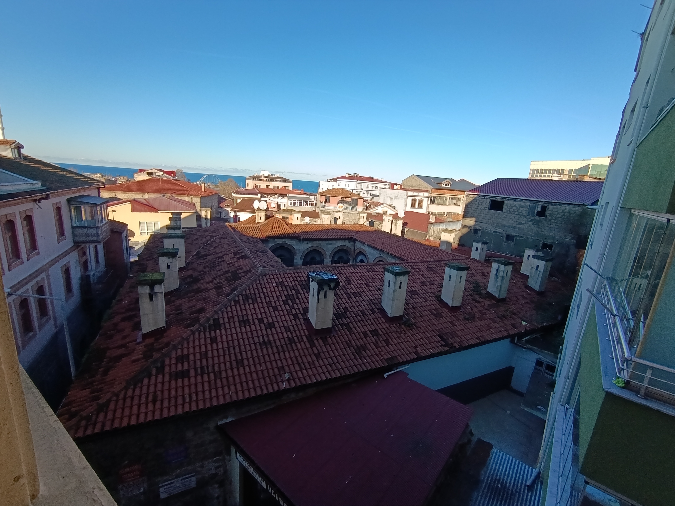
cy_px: 253
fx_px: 312
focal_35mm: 16
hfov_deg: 94.5
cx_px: 338
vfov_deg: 78.1
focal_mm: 1.65
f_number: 2.2
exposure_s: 1/636
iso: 50
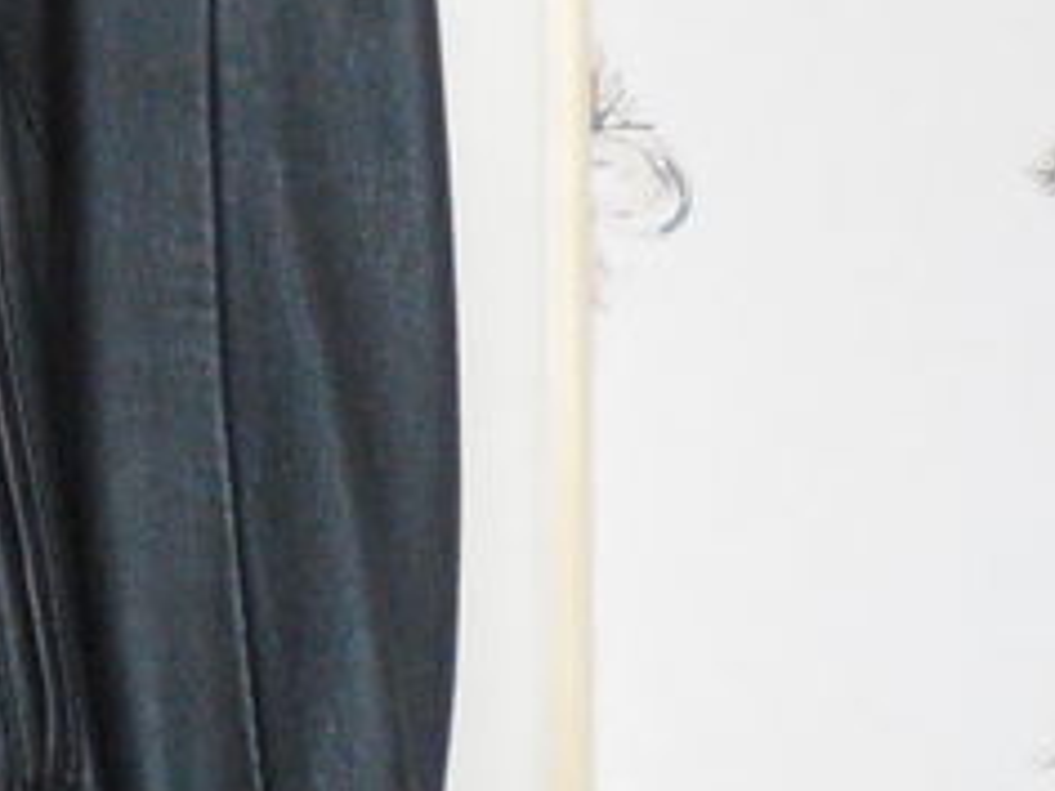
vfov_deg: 9.9
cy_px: -94
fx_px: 4511
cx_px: -809
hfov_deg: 12.3
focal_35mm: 148
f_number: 3.7
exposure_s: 1/6
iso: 800
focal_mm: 6.3
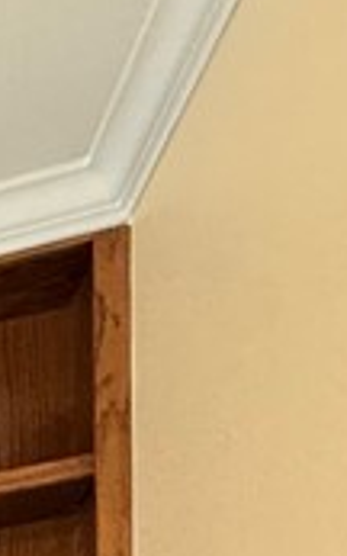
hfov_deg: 8.4
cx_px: -996
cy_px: 1093
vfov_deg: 17.4
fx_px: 1333
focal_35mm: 88
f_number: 2.2
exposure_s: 1/62
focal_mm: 2.22
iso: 320
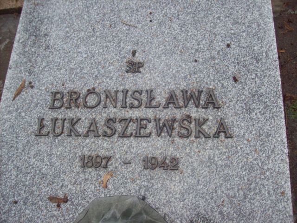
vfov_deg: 39.7
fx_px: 309
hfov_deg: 51.4
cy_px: 112
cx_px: 148
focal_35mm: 36
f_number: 2.7
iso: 80
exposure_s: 1/180
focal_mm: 6
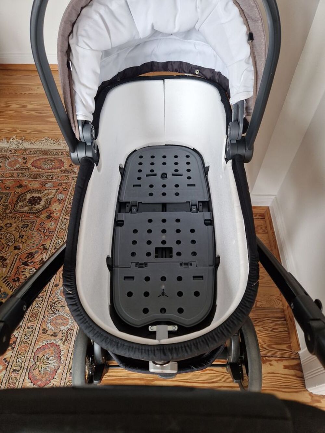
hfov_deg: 58.9
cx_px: 162
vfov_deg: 73.9
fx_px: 288
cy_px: 216
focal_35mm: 23
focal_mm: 5.4
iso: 50
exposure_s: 1/100
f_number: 1.8
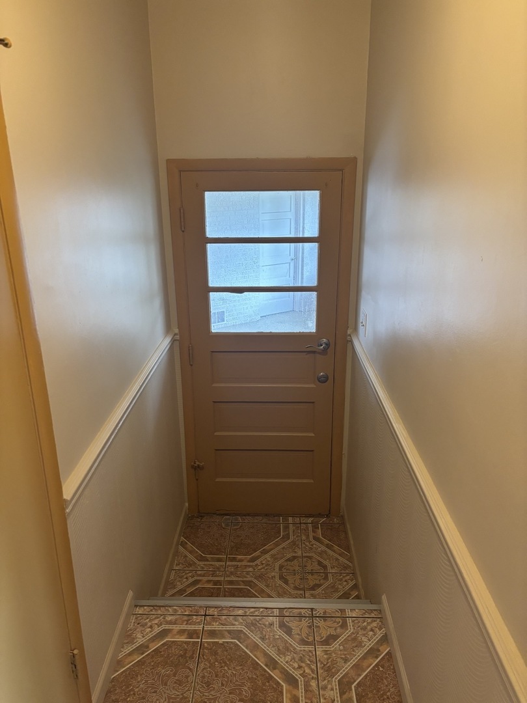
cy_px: 352
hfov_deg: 53.1
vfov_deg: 67.3
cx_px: 264
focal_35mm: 26
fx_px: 528
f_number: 1.6
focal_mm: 5.96
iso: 250
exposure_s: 1/60
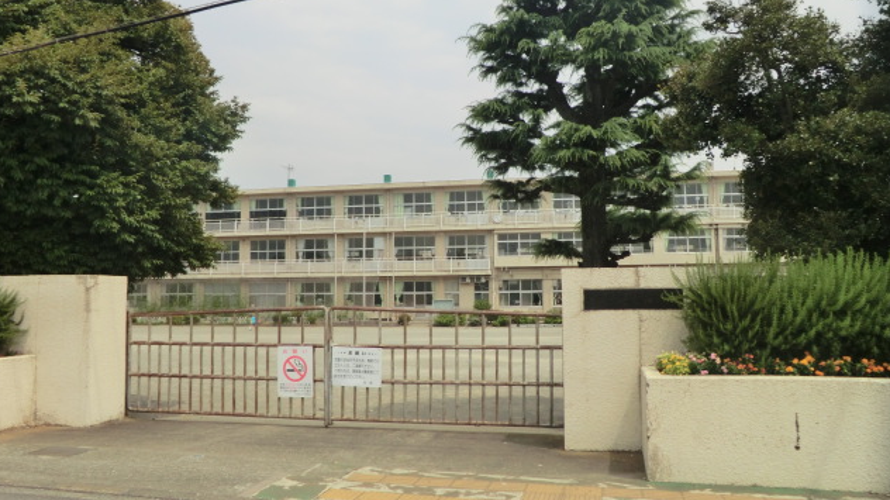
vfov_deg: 36.6
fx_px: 755
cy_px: 241
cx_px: 444
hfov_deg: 61.0
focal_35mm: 32
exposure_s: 1/250
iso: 80
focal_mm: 5.2
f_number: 7.9
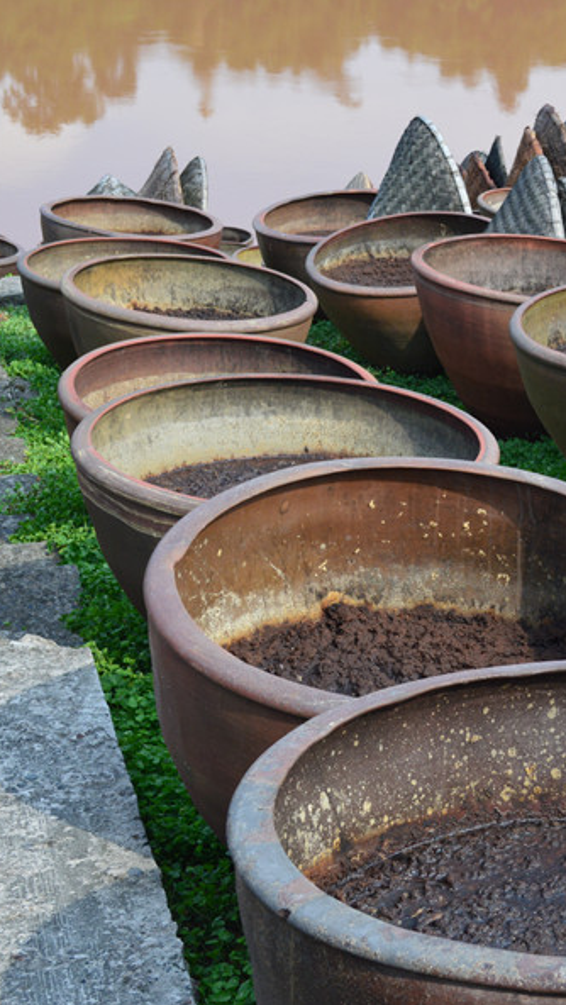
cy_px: 505
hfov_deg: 14.5
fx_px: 2159
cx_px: 683
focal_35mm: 81
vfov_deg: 26.2
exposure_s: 1/200
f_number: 10
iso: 400
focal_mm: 34
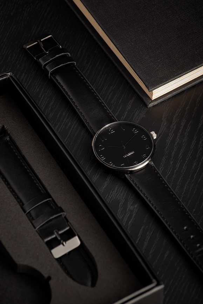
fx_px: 1690
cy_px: 152
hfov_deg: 6.9
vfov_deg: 10.3
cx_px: 102
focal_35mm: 200
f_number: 13
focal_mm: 200
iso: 50
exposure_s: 1/125
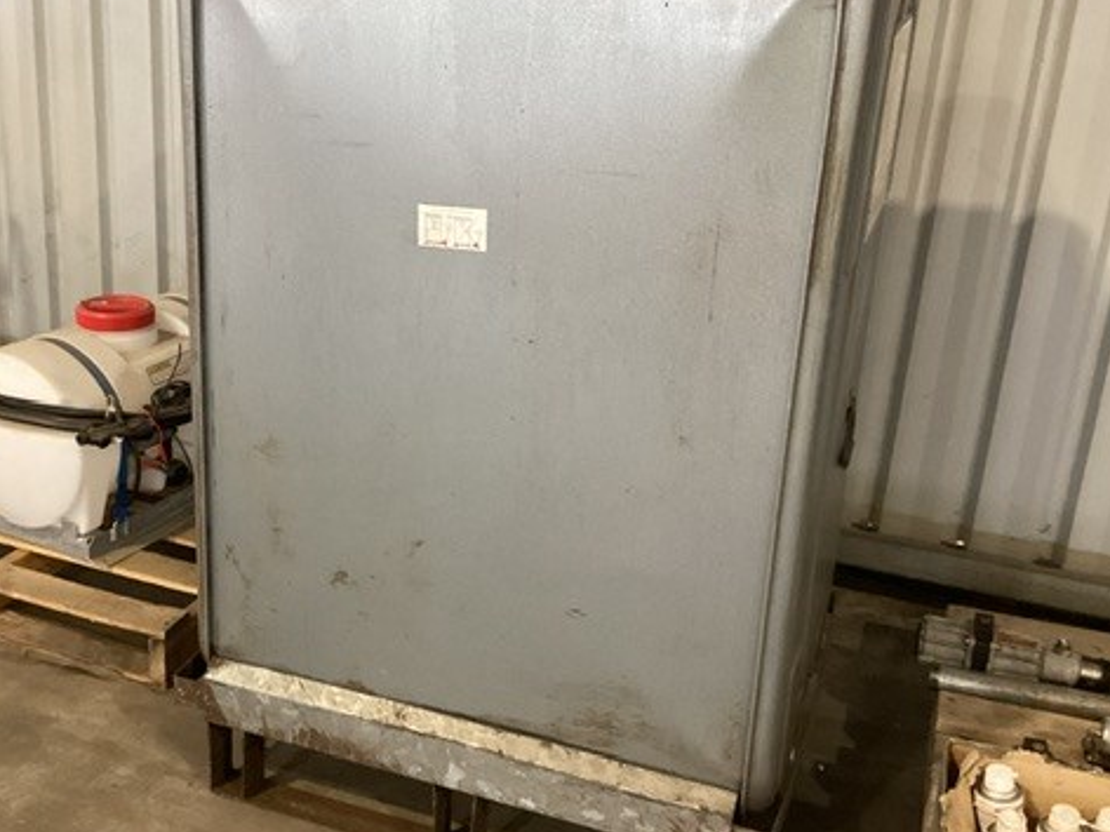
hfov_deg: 44.4
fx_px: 1347
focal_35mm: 42
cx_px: 412
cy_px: 385
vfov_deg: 34.3
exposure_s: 1/50
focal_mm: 3.3
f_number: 2.4
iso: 400
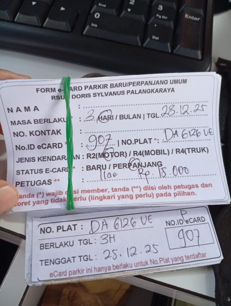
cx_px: 116
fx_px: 240
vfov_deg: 65.2
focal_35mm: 27
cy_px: 153
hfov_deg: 51.5
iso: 173
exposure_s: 1/33.3
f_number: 1.8
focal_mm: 3.98
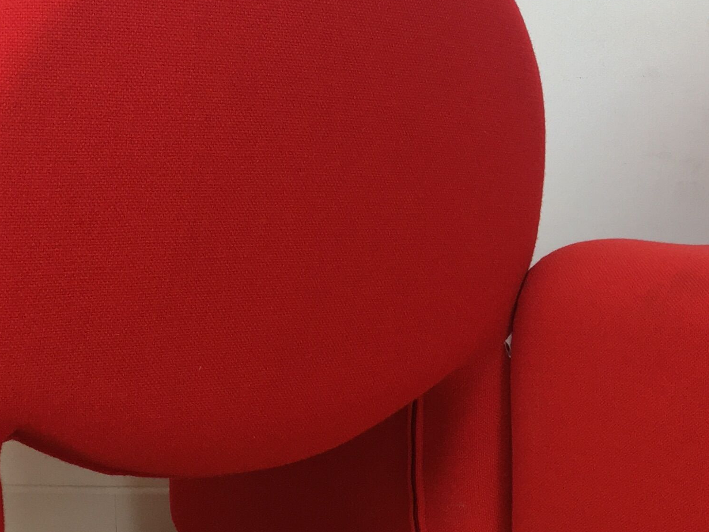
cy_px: 330
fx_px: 1597
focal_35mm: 78
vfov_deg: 18.9
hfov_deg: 24.6
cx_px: 569
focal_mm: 4.15
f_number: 2.2
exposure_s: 1/33
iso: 40
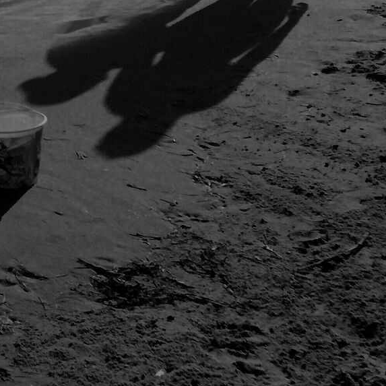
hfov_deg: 17.0
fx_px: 1262
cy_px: -149
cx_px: -7
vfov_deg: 16.2
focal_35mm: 100
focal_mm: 3.79
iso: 50
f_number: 2
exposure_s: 1/4049
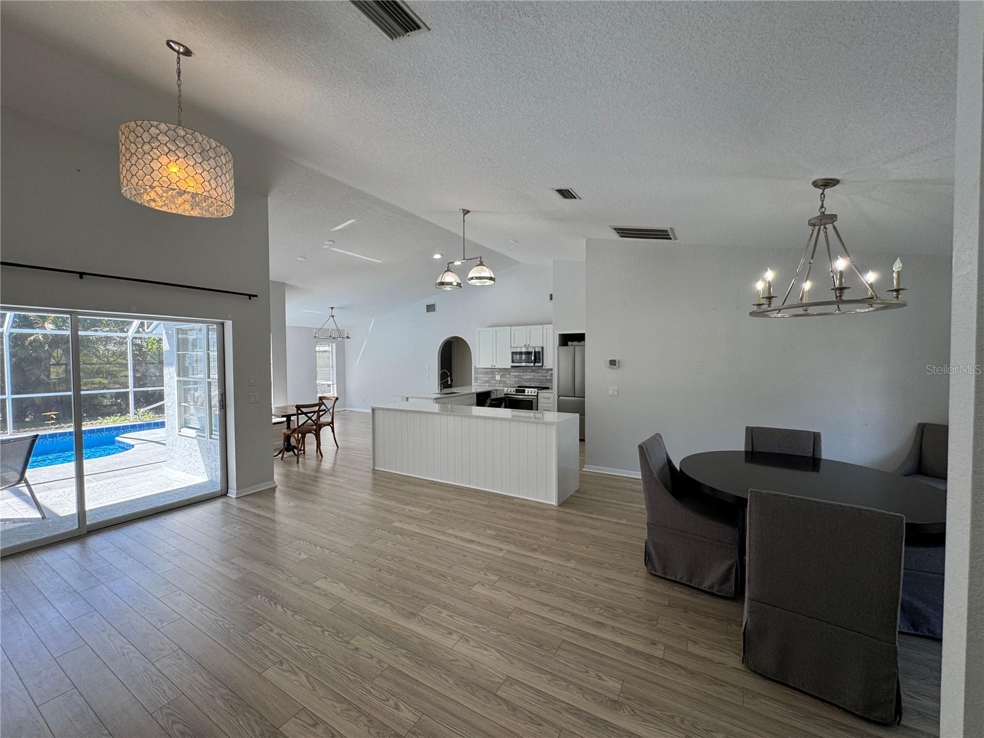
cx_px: 492
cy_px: 369
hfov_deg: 102.1
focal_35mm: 14
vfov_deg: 85.7
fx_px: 398
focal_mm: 2.22
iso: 50
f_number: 2.2
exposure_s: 1/120
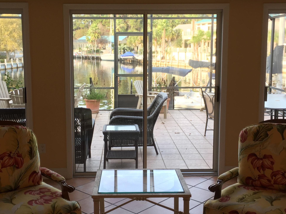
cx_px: 131
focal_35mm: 45
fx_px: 372
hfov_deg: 42.0
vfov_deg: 32.2
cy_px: 96
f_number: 2.2
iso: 32
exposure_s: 1/30
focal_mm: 4.15
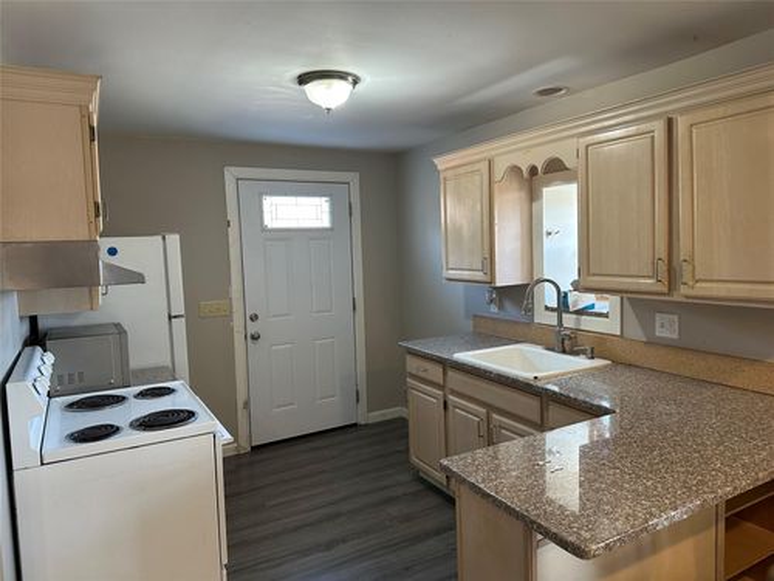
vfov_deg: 56.8
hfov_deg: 71.6
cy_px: 290
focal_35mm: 24
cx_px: 387
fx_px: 537
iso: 200
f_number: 1.78
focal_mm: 6.86
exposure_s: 1/60
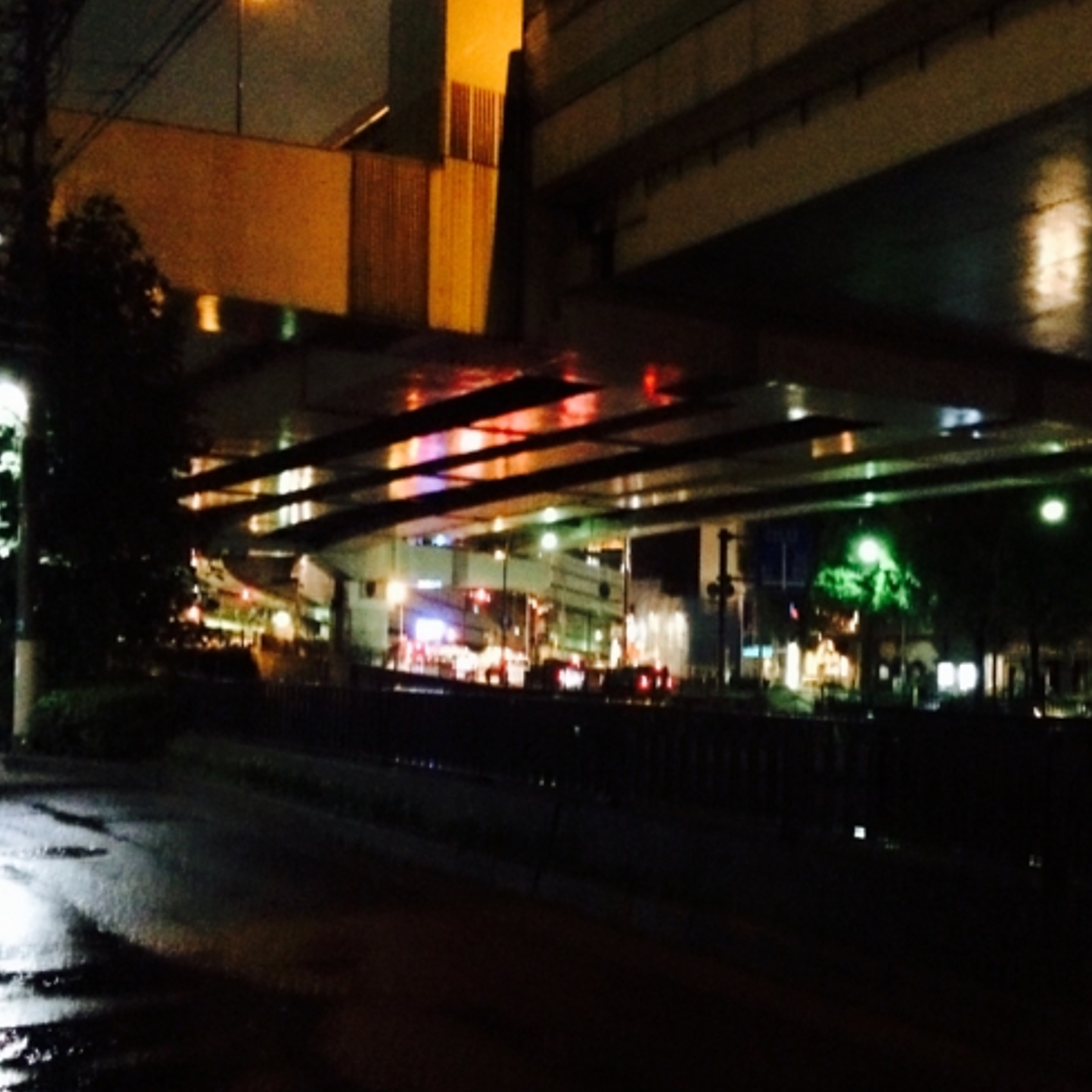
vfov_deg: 39.9
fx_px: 1499
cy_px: 631
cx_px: 698
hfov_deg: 39.7
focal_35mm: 42
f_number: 2.2
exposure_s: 1/15
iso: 1600
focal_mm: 4.15
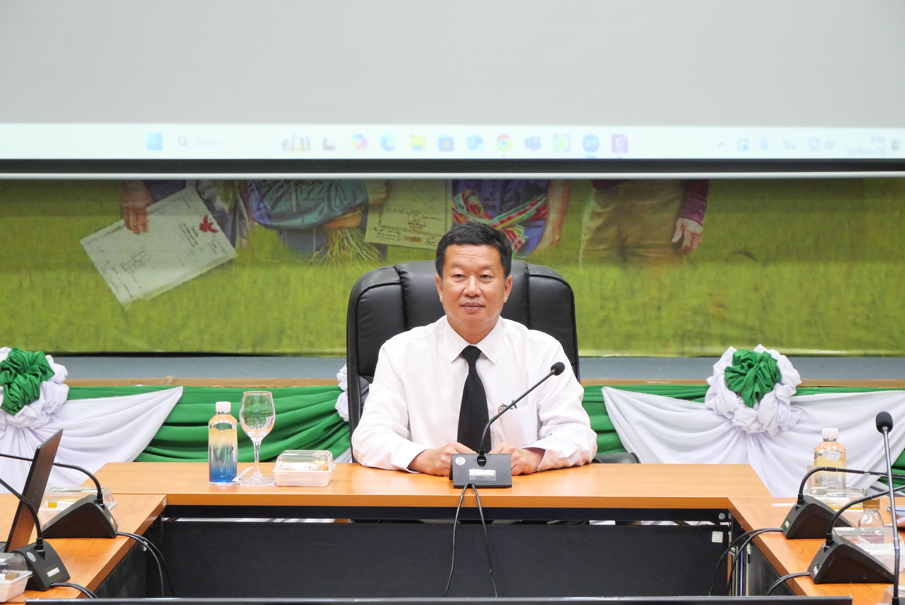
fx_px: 3119
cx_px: 452
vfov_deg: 11.1
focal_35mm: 124
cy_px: 302
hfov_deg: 16.5
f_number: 6.3
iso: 3200
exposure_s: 1/40
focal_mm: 60
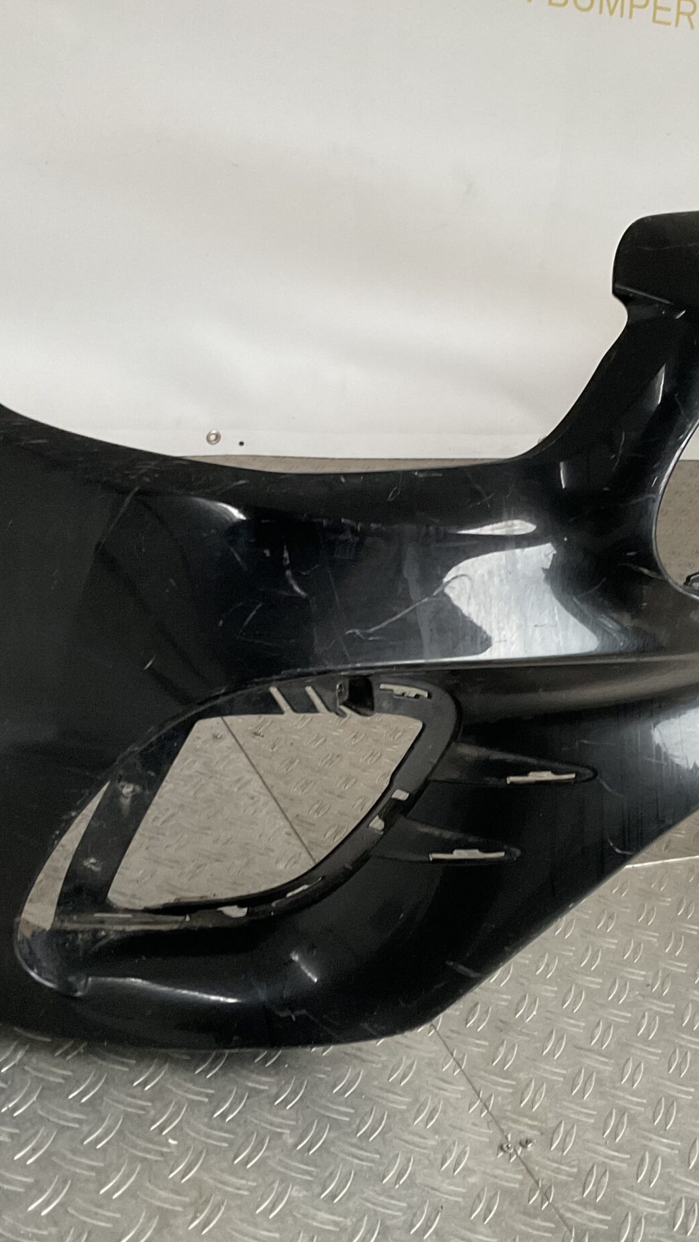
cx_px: 490
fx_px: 1450
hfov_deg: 26.9
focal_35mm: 44
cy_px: 635
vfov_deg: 46.4
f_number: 1.8
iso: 200
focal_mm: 3
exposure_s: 1/50
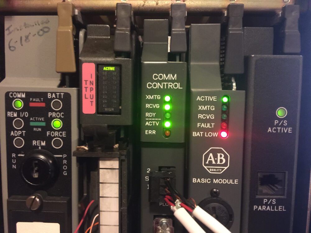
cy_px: 116
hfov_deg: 61.7
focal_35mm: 29
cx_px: 156
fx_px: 261
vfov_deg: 48.2
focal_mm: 4.15
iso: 100
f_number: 2.2
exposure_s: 1/4
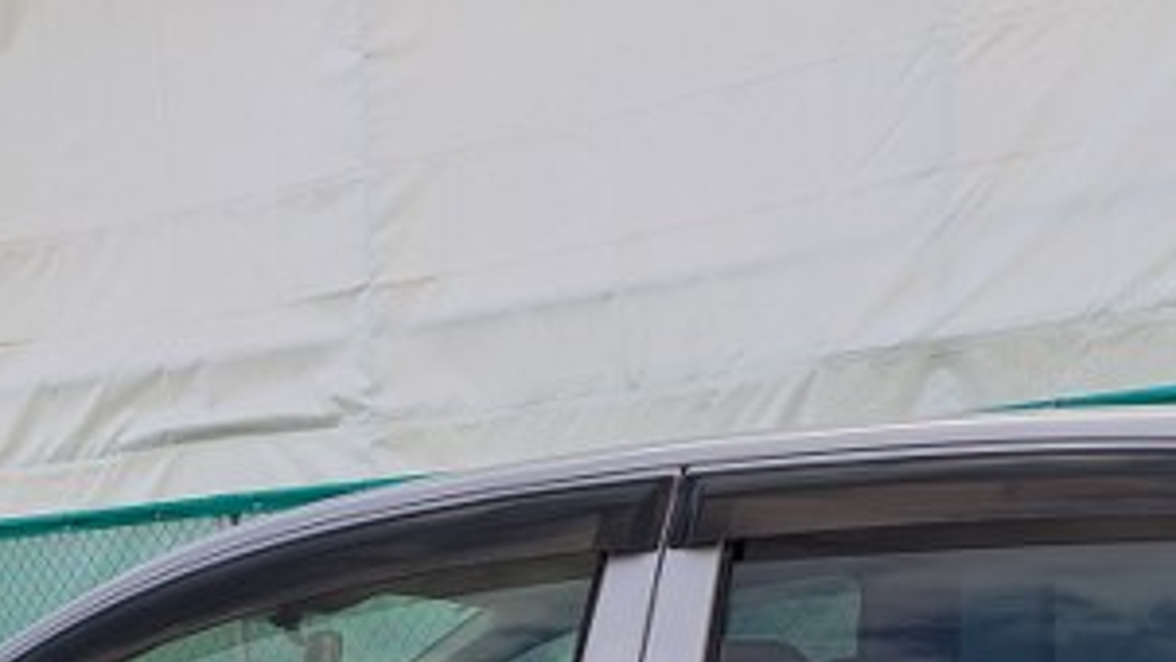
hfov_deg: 29.3
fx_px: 2246
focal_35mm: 72
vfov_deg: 15.2
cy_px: 1071
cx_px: 648
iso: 30
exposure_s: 1/526
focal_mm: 5.43
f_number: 1.89
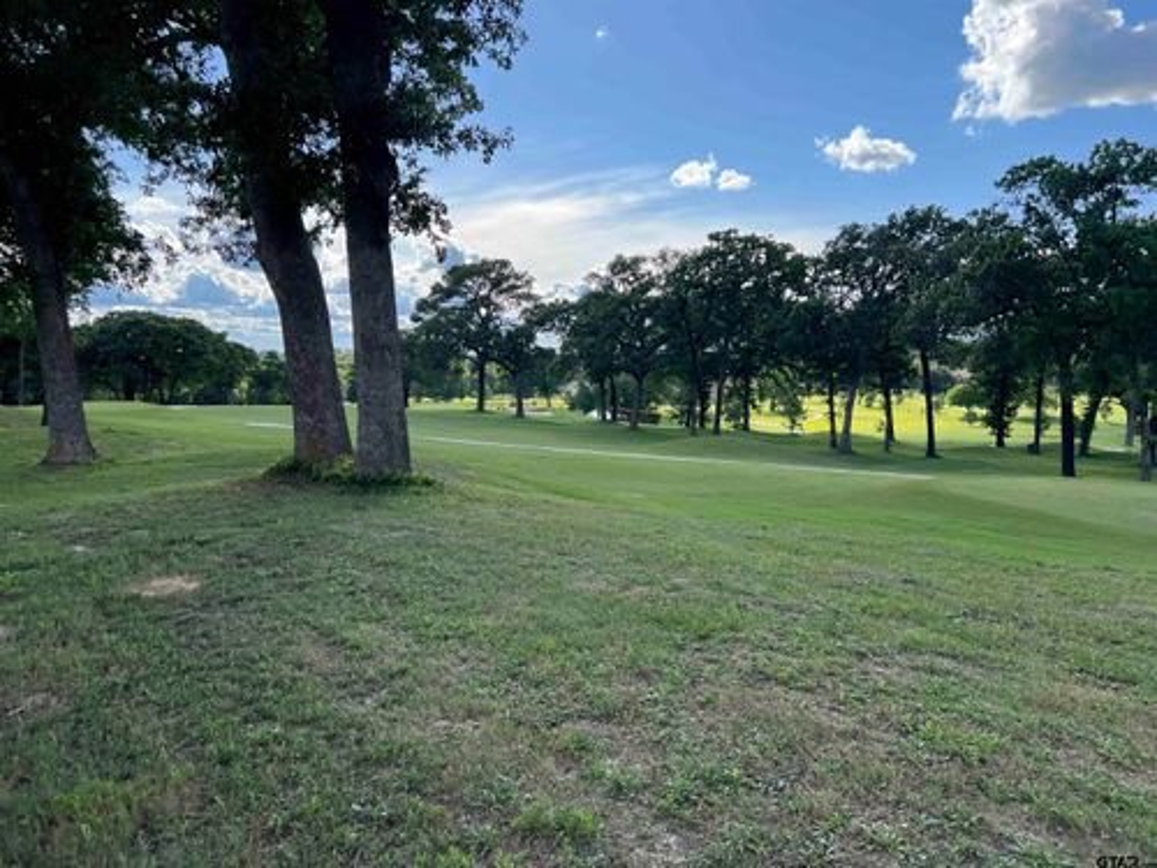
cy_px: 434
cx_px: 578
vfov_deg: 53.1
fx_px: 869
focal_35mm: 26
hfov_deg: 67.3
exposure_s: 1/2571
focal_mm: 5.7
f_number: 1.5
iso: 50
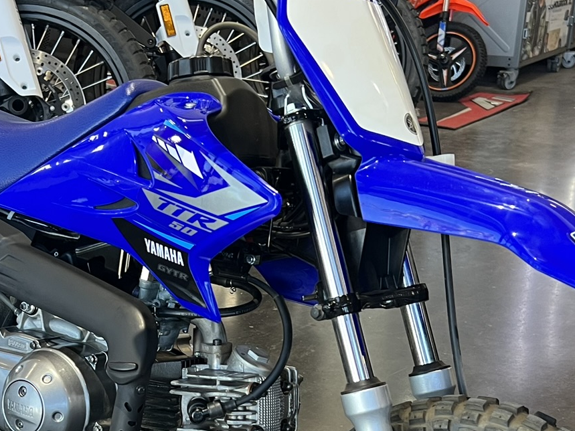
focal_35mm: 62
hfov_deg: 30.9
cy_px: 381
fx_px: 1030
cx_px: 179
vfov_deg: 23.1
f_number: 1.5
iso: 125
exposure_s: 1/60
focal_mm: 5.7
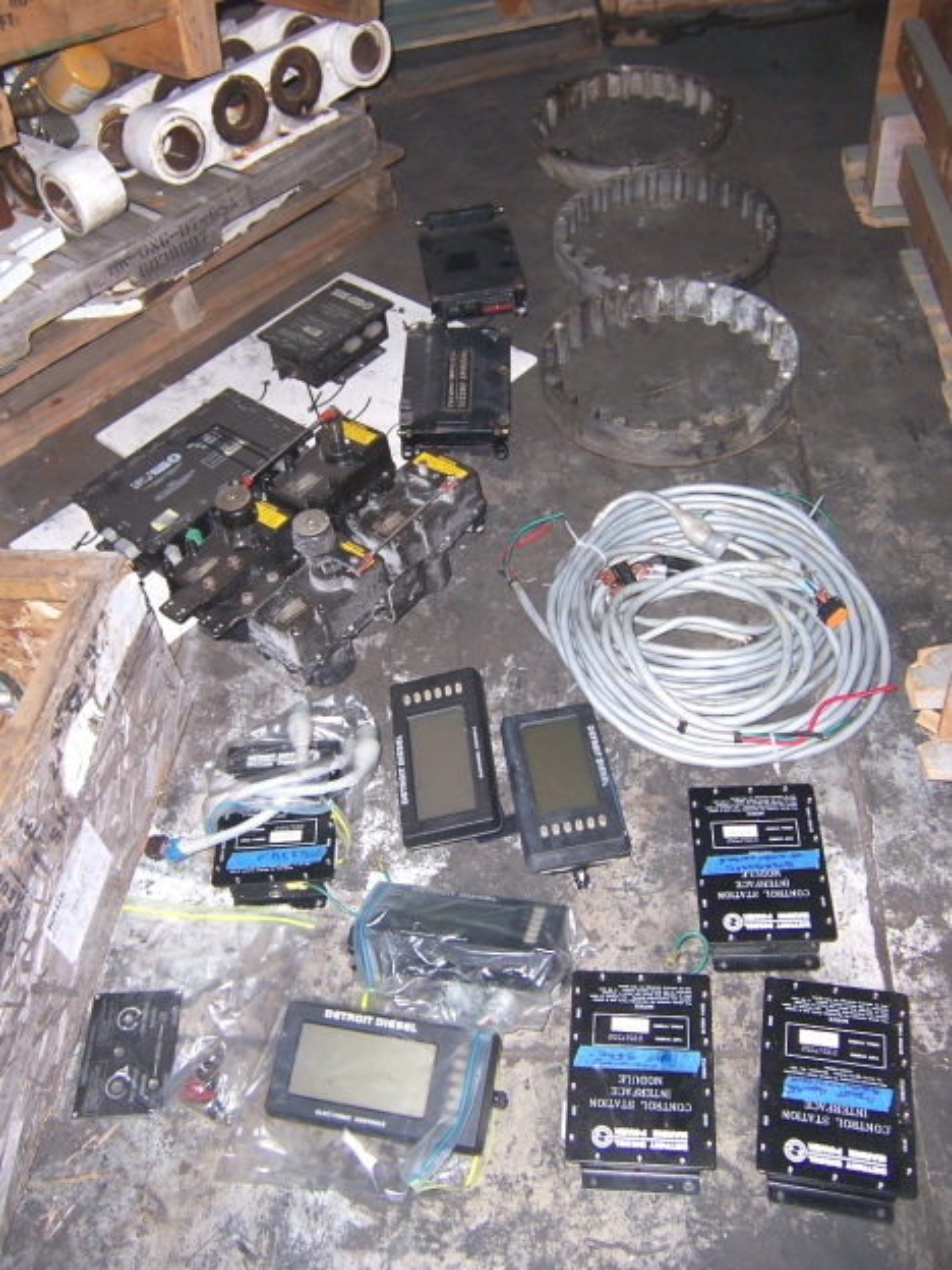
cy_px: 635
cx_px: 476
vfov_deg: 55.4
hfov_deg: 42.9
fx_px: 1210
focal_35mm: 33
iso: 80
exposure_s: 1/60
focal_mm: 5.5
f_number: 2.8
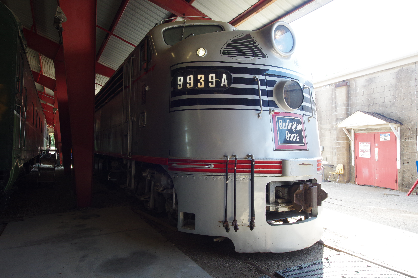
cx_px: 209
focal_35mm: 22
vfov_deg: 57.1
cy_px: 139
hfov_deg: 78.6
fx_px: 255
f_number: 8
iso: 400
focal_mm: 15
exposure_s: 1/40
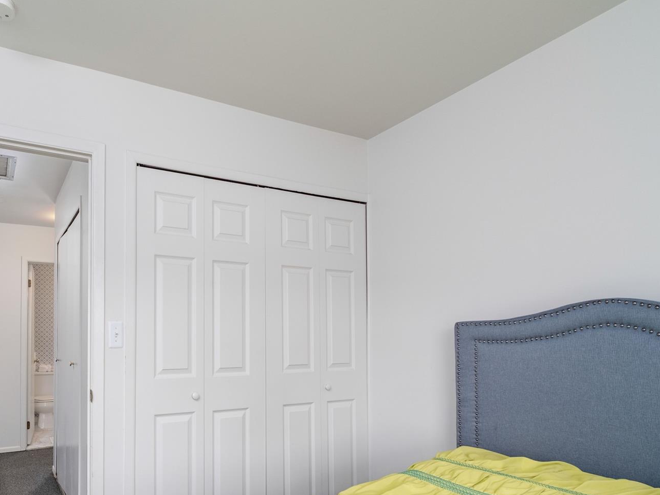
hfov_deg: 71.1
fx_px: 439
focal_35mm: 23
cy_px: 331
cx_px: 205
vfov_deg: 57.5
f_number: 5.6
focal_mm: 10
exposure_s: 1/60
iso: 640
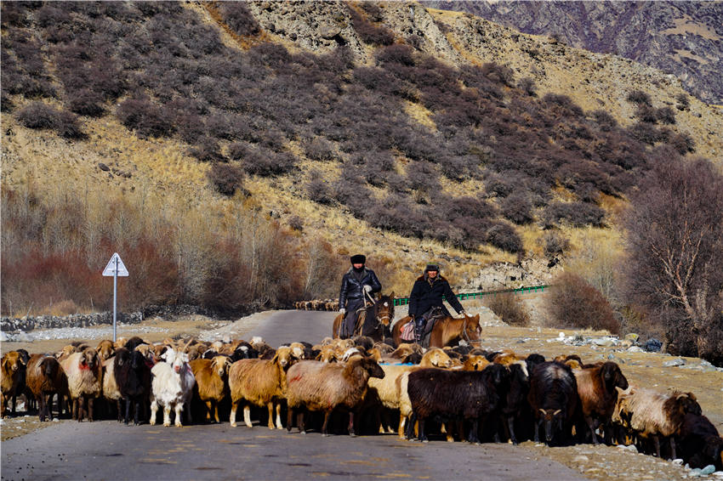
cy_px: 240
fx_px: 2108
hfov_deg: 19.5
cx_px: 362
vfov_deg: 13.0
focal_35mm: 105
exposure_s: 1/640
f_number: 6.3
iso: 100
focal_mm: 105
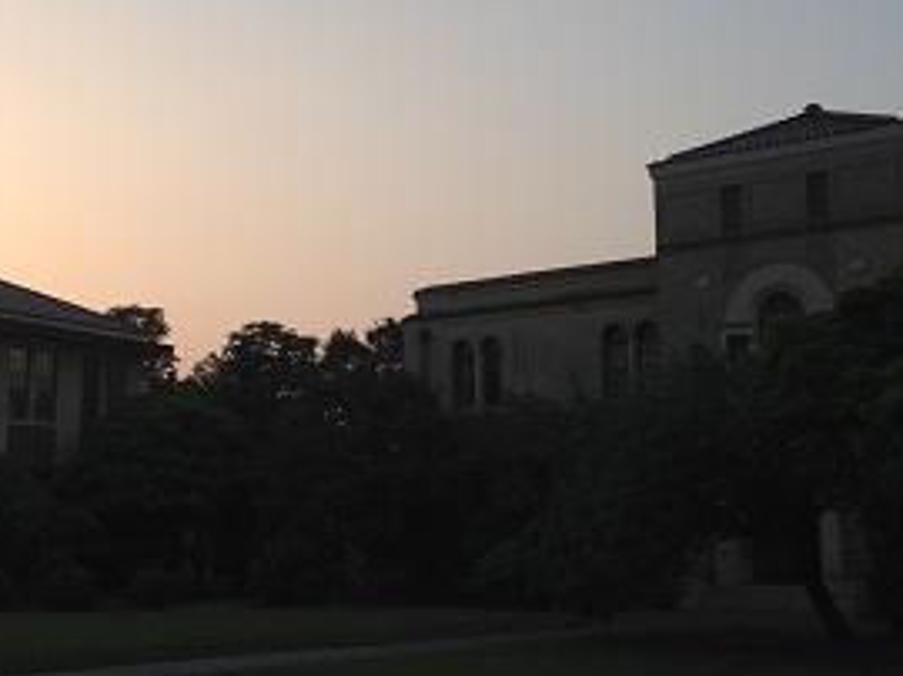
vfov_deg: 24.4
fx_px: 1564
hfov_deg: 32.1
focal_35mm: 60
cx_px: 368
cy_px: 291
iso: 50
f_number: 2.4
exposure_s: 1/319
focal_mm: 4.12
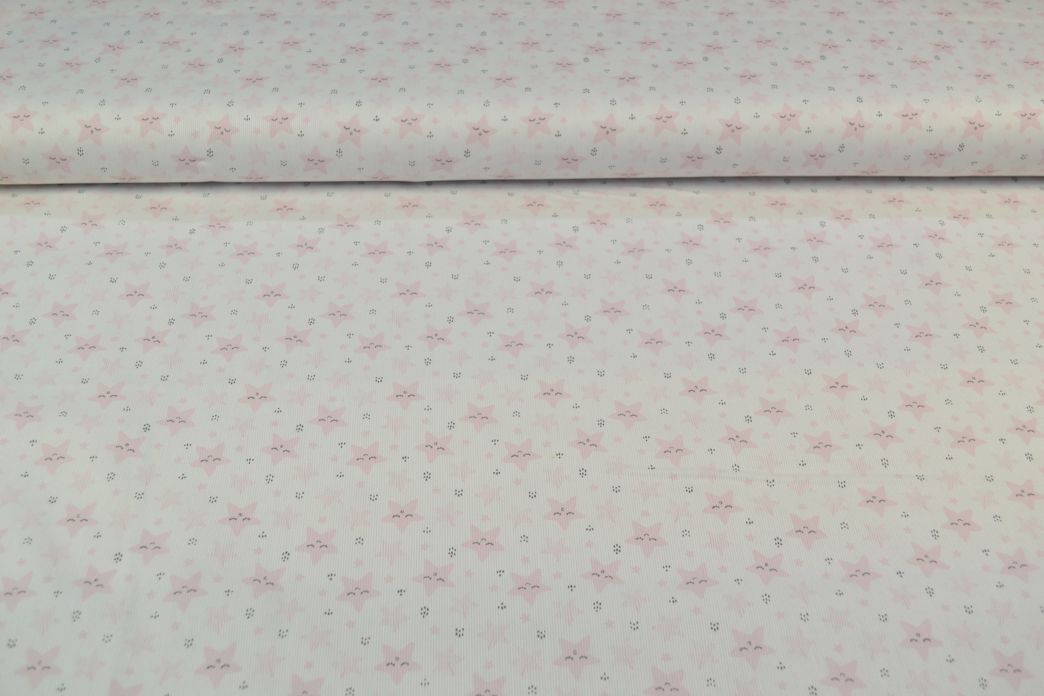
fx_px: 1131
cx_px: 522
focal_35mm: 39
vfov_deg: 34.2
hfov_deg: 49.6
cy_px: 348
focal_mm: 26
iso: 100
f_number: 5.6
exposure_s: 1/30
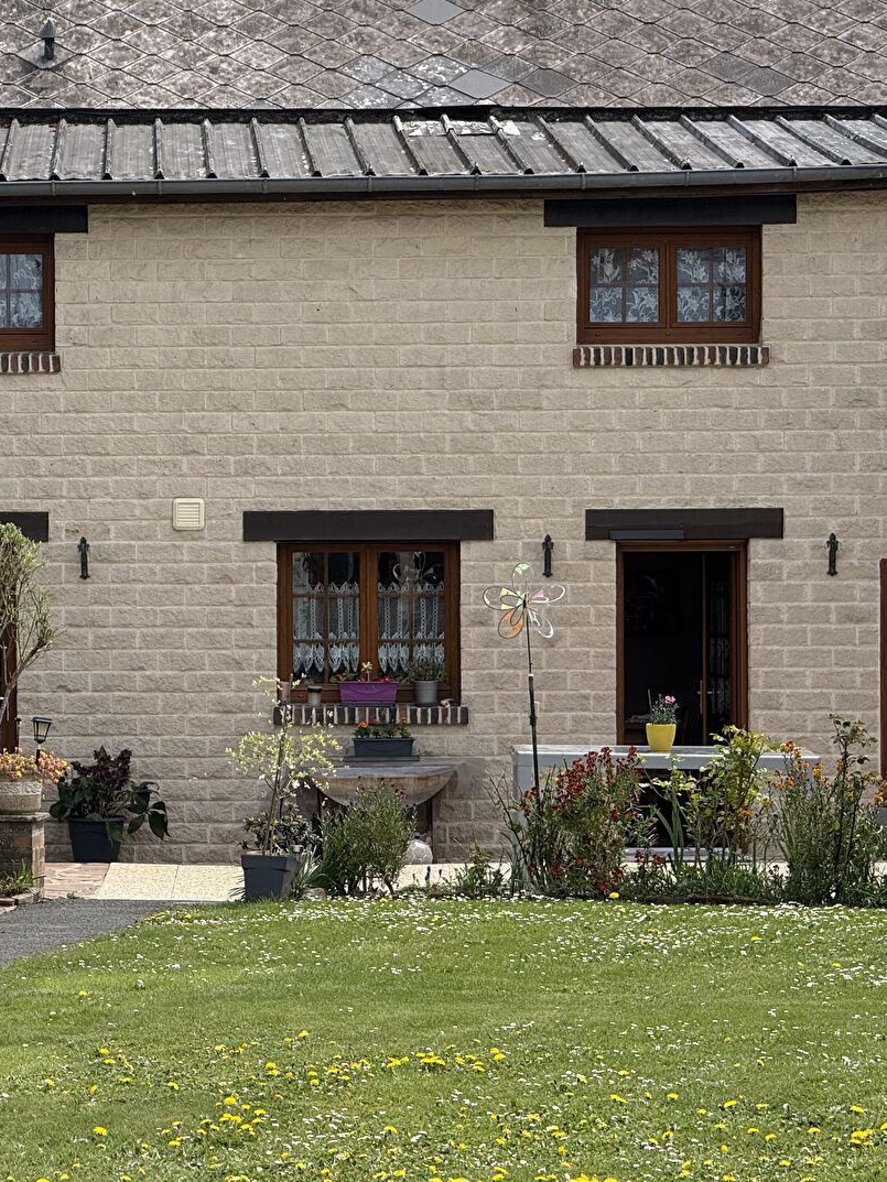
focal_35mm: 161
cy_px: 592
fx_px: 5500
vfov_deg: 12.3
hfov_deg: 9.2
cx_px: 198
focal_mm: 15.66
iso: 64
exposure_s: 1/1130
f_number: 2.8
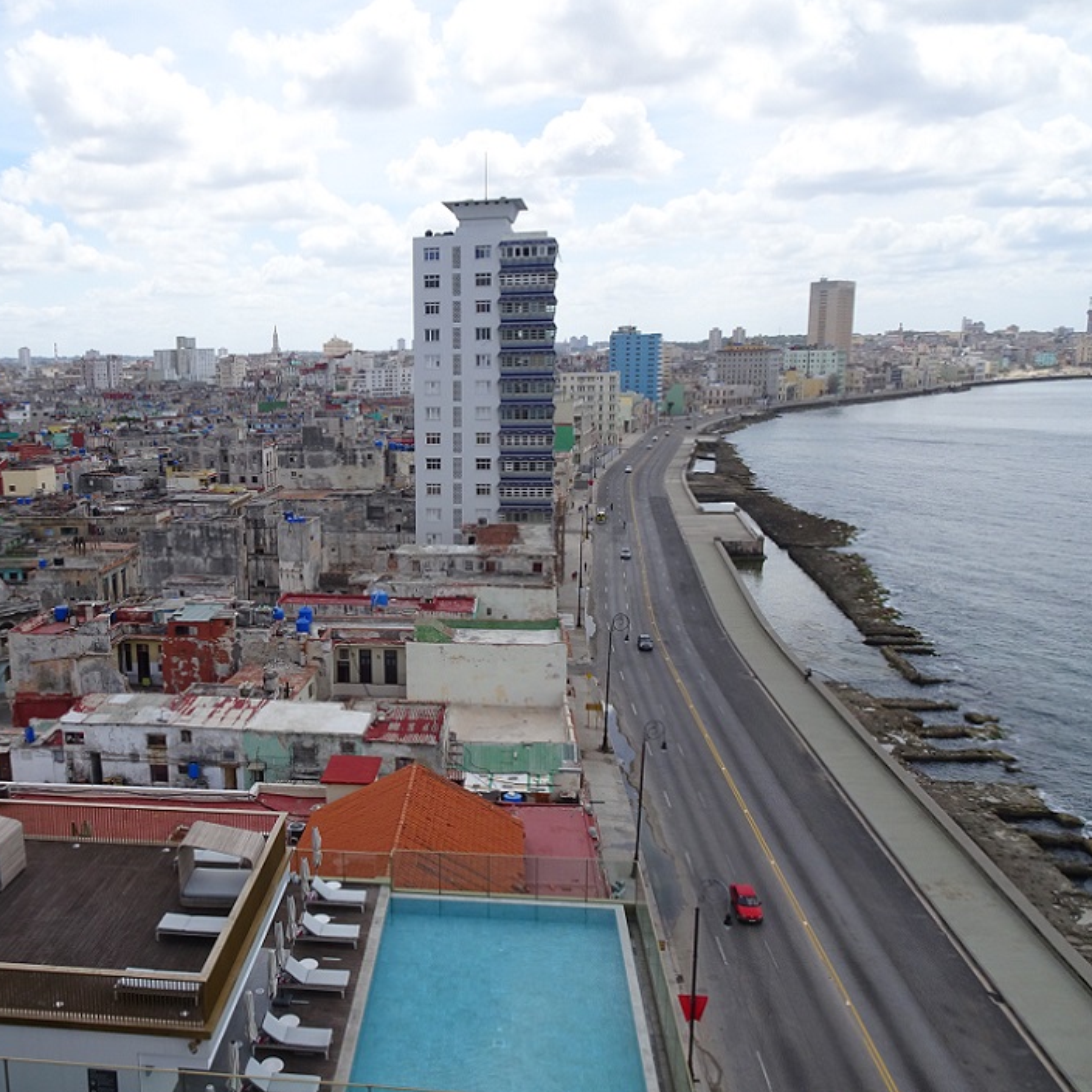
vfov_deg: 55.6
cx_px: 354
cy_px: 558
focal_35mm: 29
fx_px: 1035
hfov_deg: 54.4
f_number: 3.5
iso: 80
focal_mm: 4.1
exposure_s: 1/800
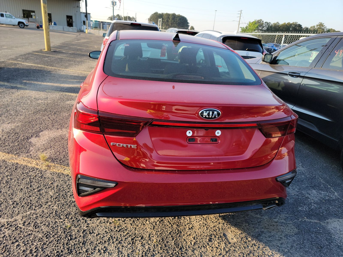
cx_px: 172
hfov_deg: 71.6
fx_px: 238
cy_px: 128
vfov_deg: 56.8
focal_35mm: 24
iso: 50
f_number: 1.8
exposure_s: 1/201
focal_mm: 6.7
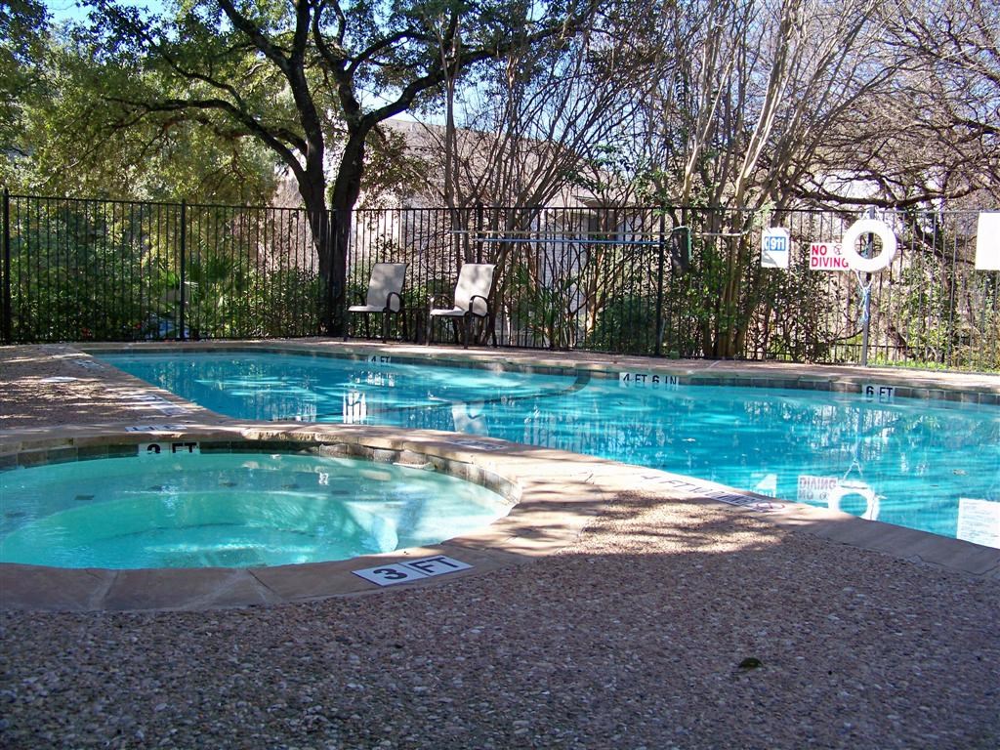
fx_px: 953
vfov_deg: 42.9
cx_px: 500
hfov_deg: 55.4
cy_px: 375
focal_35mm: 33
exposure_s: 1/250
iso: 64
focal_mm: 5.85
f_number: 2.8
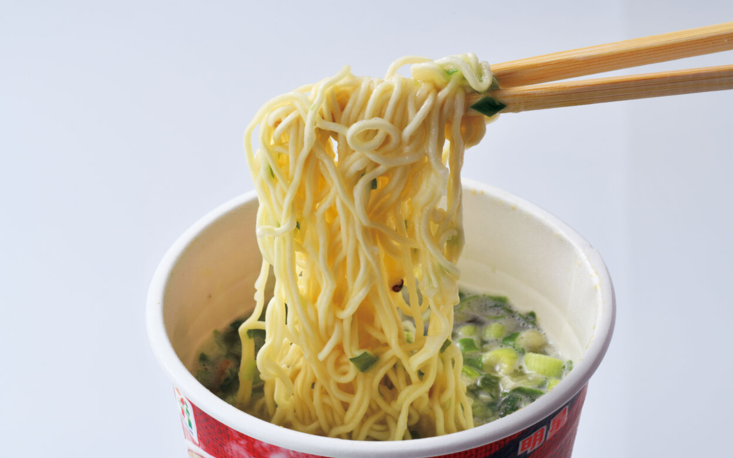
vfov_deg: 15.0
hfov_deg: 23.8
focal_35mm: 87
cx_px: 367
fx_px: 1738
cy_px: 218
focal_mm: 85
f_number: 25
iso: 64
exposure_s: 1/125
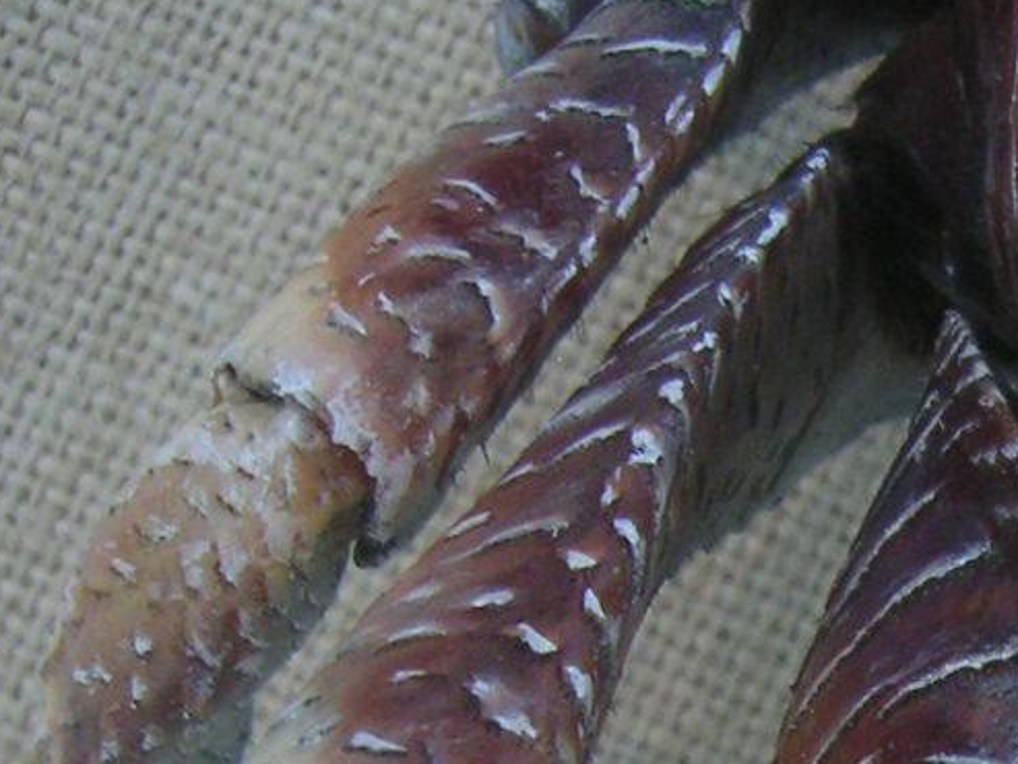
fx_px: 3530
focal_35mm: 120
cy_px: 1099
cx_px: 1458
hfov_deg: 15.3
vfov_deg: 11.9
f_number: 2.8
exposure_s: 1/10
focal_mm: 5.7
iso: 100
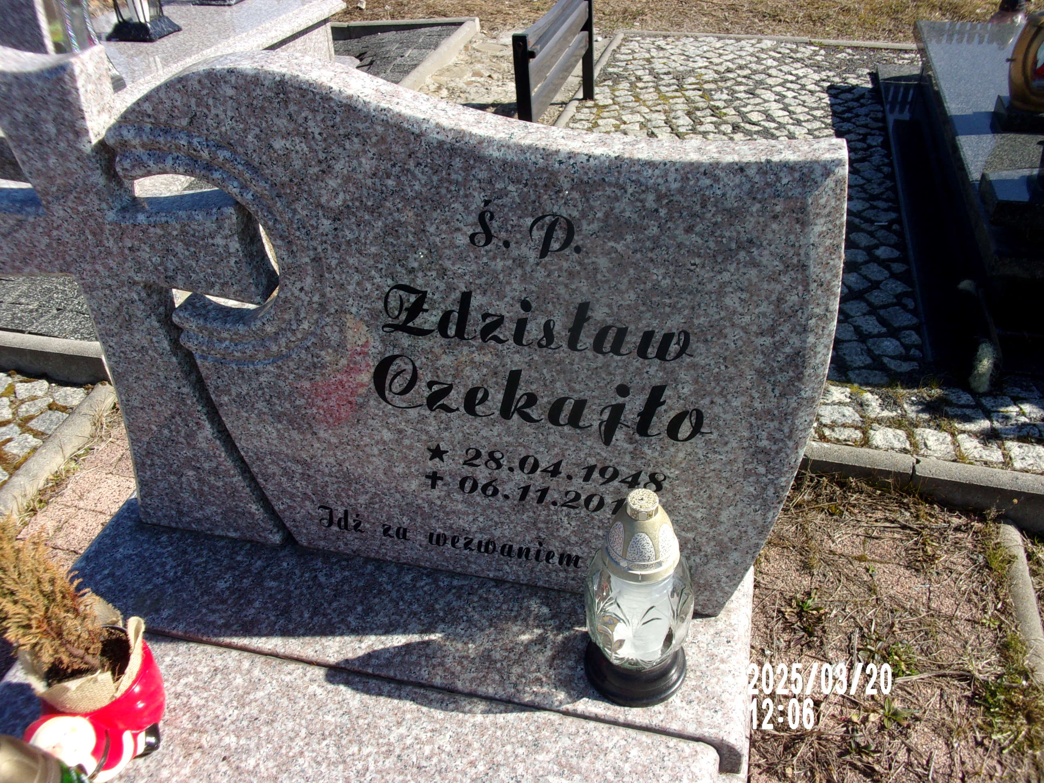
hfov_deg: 63.4
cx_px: 522
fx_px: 844
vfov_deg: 49.7
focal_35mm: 28
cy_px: 392
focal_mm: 5.1
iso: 80
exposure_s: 1/70
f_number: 10.8
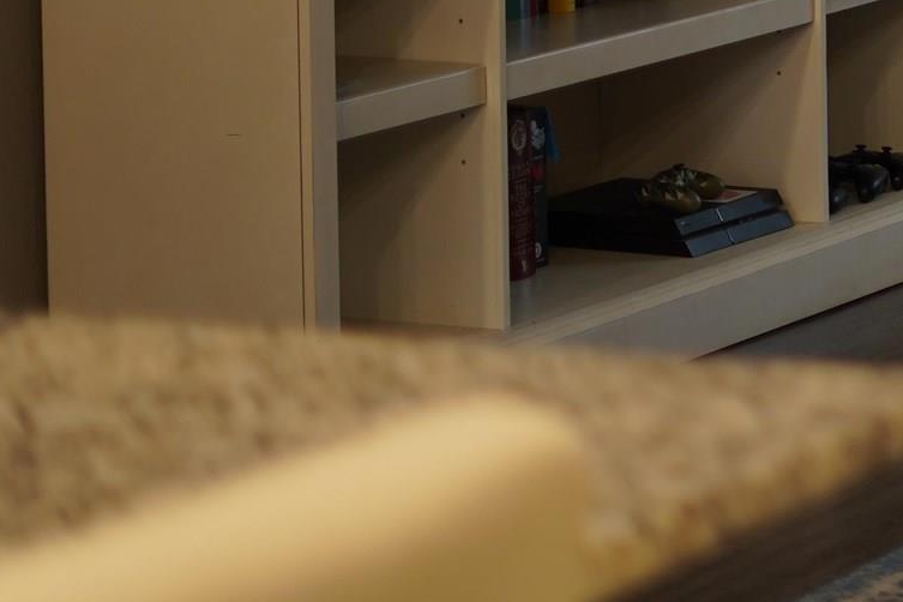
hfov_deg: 9.5
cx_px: 1735
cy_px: -317
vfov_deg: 6.6
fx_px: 5117
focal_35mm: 204
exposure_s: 1/50
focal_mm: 50
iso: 160
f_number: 1.8
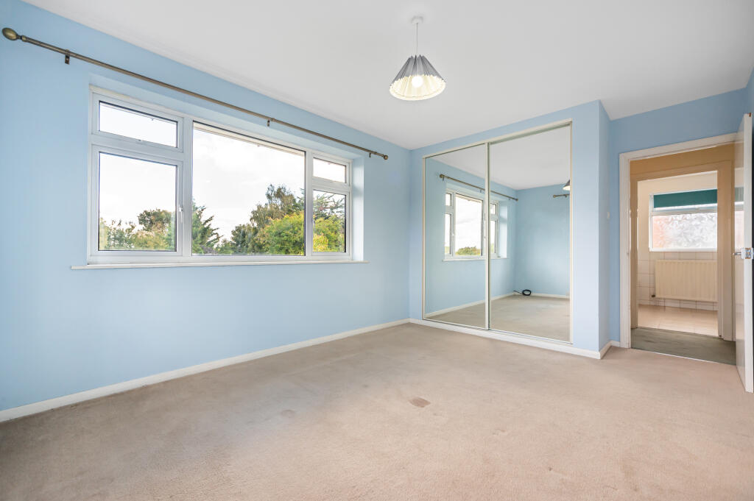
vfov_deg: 77.2
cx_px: 377
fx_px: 314
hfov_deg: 100.4
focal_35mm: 15
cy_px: 250
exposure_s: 1/250
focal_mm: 15
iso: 400
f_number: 7.1
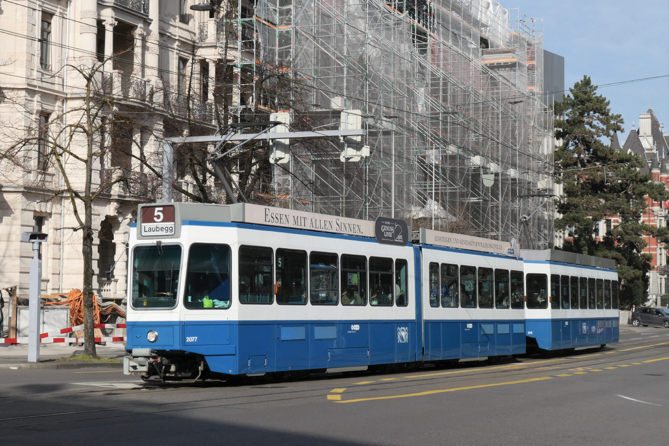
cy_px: 223
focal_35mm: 67
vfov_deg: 20.3
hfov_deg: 30.1
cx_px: 334
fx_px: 1245
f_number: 5.6
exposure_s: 1/1000
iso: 200
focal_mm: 24.7
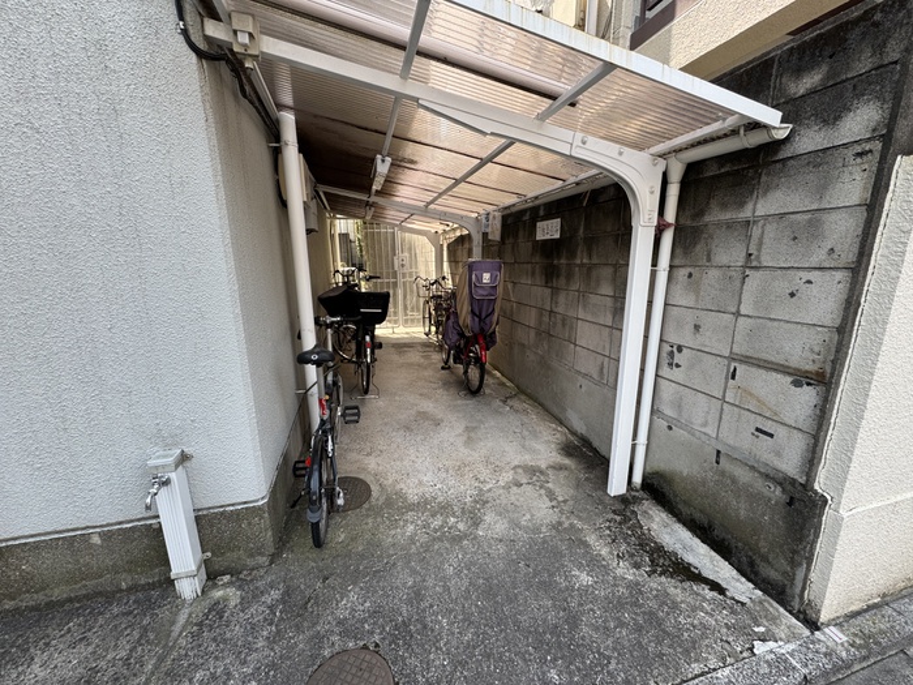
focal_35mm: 14
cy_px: 342
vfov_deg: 85.7
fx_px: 369
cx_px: 456
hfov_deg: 102.1
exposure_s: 1/168
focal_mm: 2.22
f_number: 2.2
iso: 40
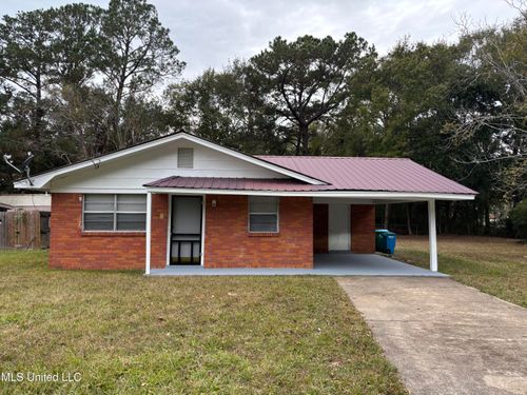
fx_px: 396
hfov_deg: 67.3
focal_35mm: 26
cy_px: 198
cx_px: 264
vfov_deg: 53.1
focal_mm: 5.96
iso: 64
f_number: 1.6
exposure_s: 1/156
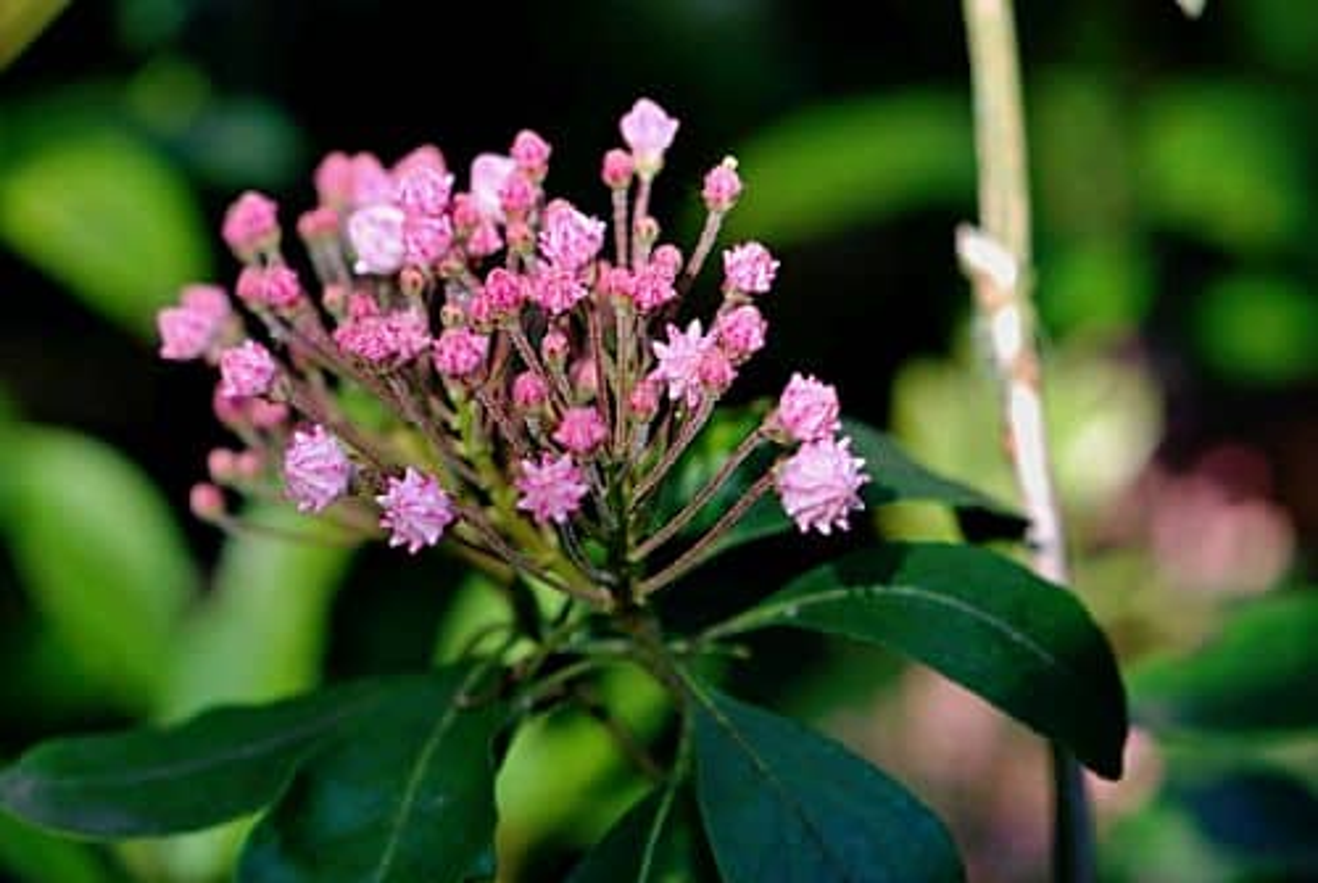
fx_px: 4675
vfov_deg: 10.8
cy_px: 442
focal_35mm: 128
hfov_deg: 16.0
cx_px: 659
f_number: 5.6
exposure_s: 1/125
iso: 200
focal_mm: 85
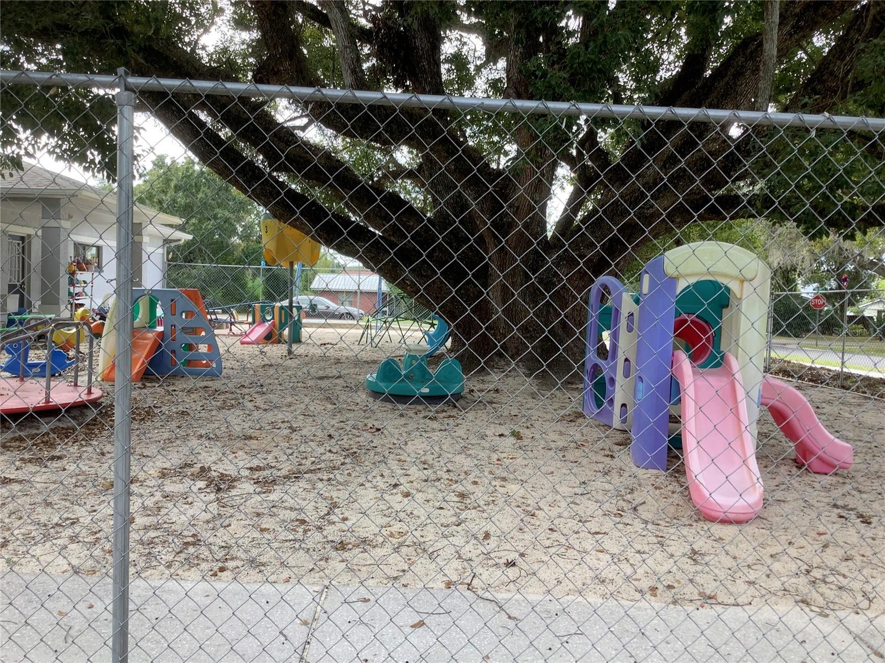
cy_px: 332
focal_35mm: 31
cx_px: 442
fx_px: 793
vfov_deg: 45.4
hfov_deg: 58.4
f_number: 2.4
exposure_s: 1/134
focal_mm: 3.3
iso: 25
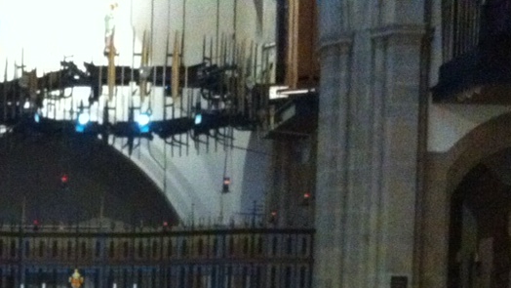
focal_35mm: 93
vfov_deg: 12.2
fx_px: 1260
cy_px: 466
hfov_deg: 21.5
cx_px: -78
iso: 1000
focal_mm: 3.85
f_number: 2.8
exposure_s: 1/15
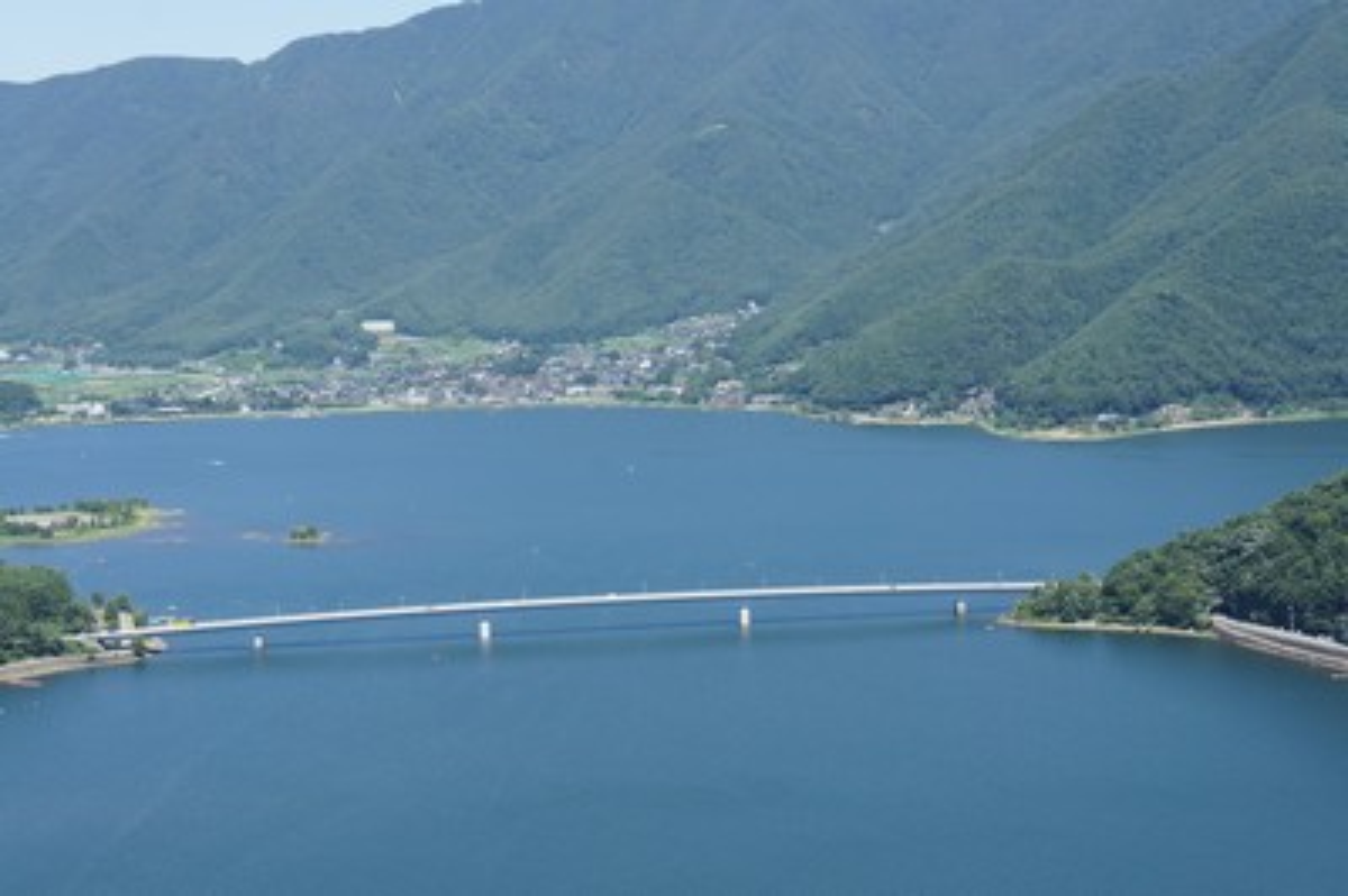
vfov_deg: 19.3
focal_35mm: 70
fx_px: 2638
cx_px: 674
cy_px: 448
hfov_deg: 28.7
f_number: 9
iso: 200
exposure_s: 1/250
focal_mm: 47
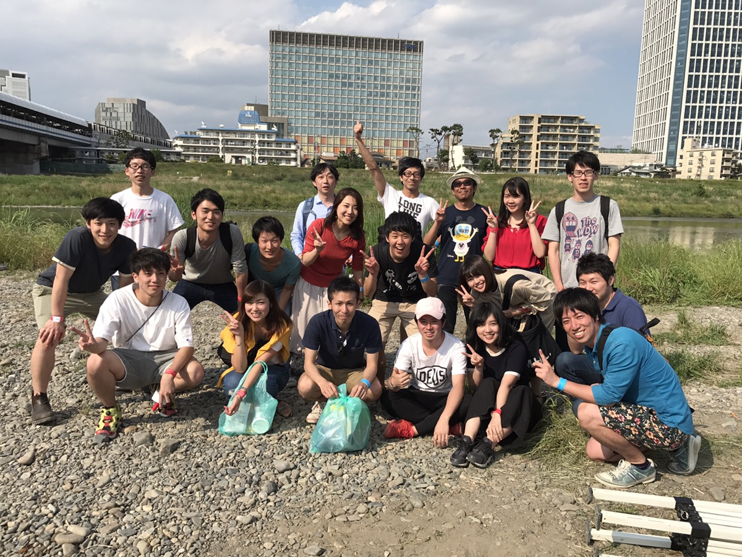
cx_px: 371
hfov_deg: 63.4
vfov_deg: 49.7
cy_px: 278
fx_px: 600
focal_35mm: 28
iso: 20
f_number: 1.8
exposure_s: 1/2519
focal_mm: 3.99
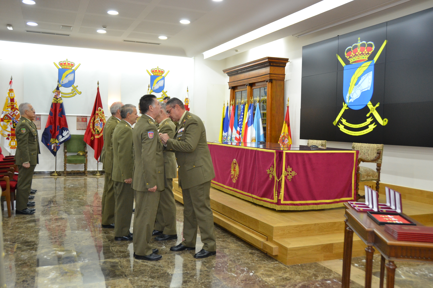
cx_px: 216
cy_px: 144
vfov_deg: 40.0
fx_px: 397
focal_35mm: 33
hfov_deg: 57.2
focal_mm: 22
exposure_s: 1/60
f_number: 3.8
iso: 1000
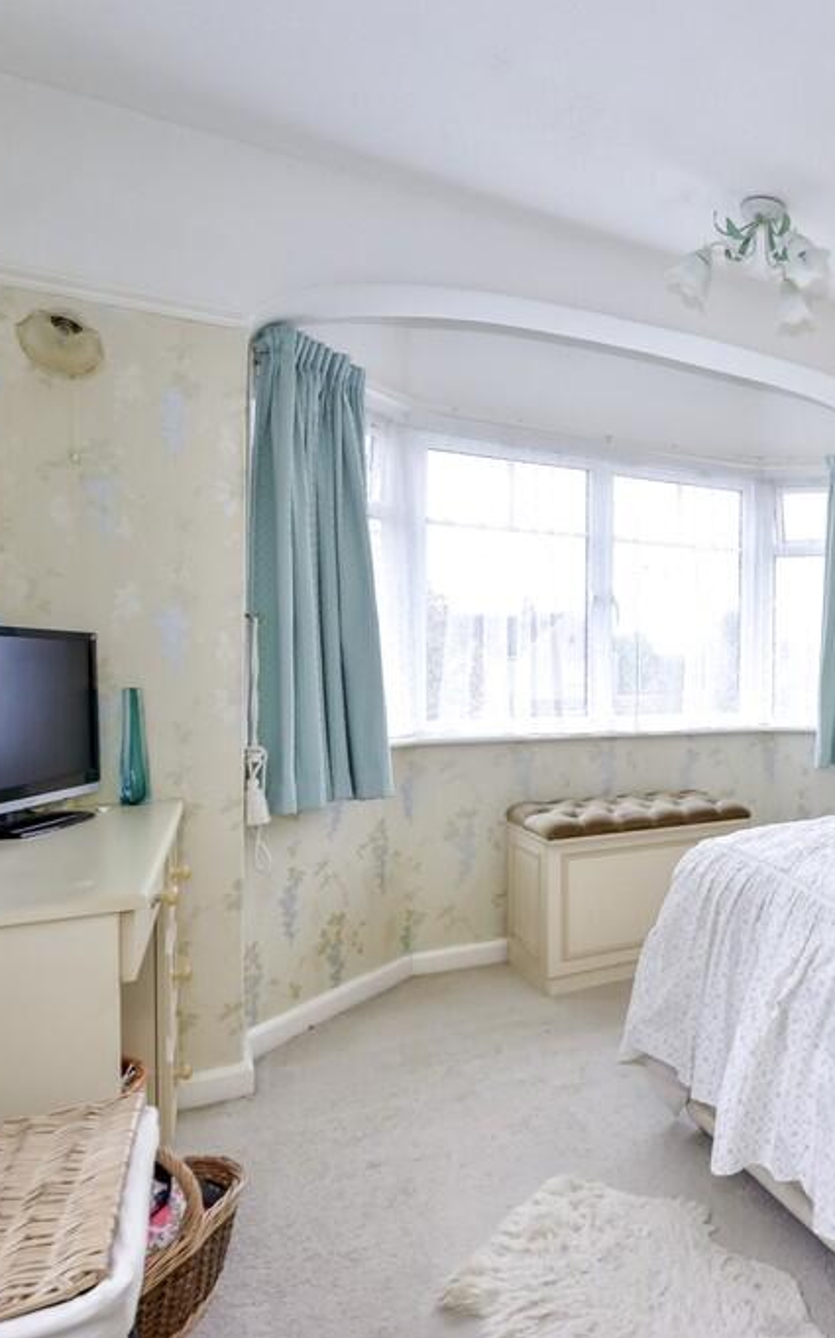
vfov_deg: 77.2
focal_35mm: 23
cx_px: 884
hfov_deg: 43.2
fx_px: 838
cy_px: 669
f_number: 8
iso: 640
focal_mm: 10
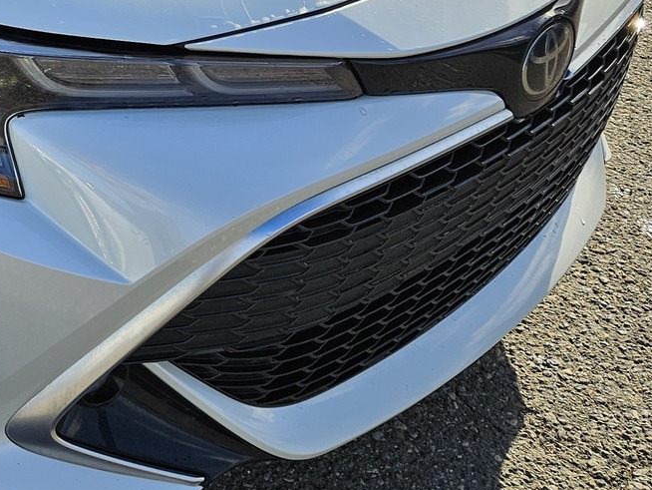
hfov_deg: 23.8
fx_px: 1357
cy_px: -88
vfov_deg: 19.3
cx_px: -190
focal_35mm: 72
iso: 32
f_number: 1.8
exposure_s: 1/1576
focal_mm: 5.4
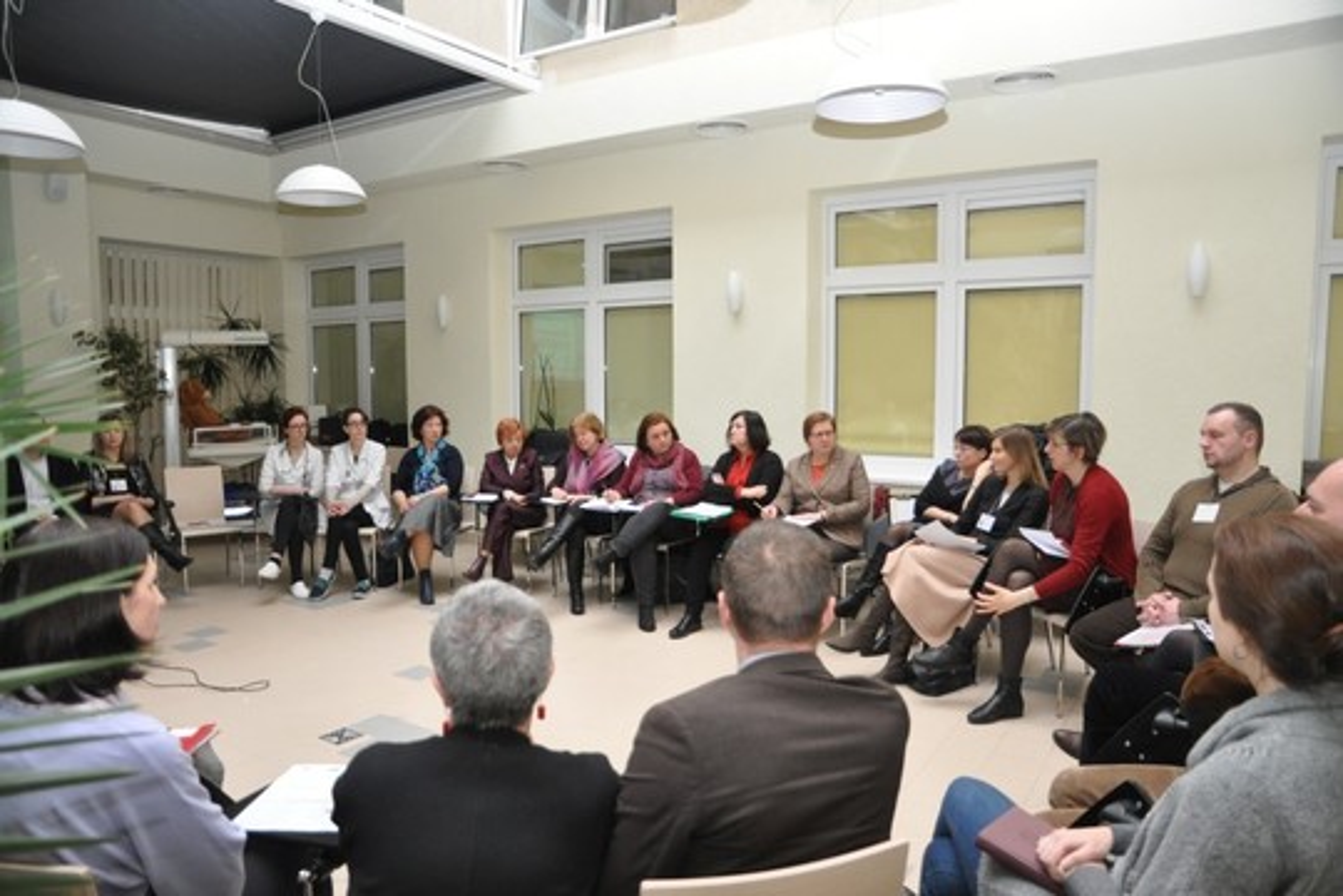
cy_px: 448
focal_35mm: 24
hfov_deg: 73.7
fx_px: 895
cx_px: 672
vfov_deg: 53.1
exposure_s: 1/60
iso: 800
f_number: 4
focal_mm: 16
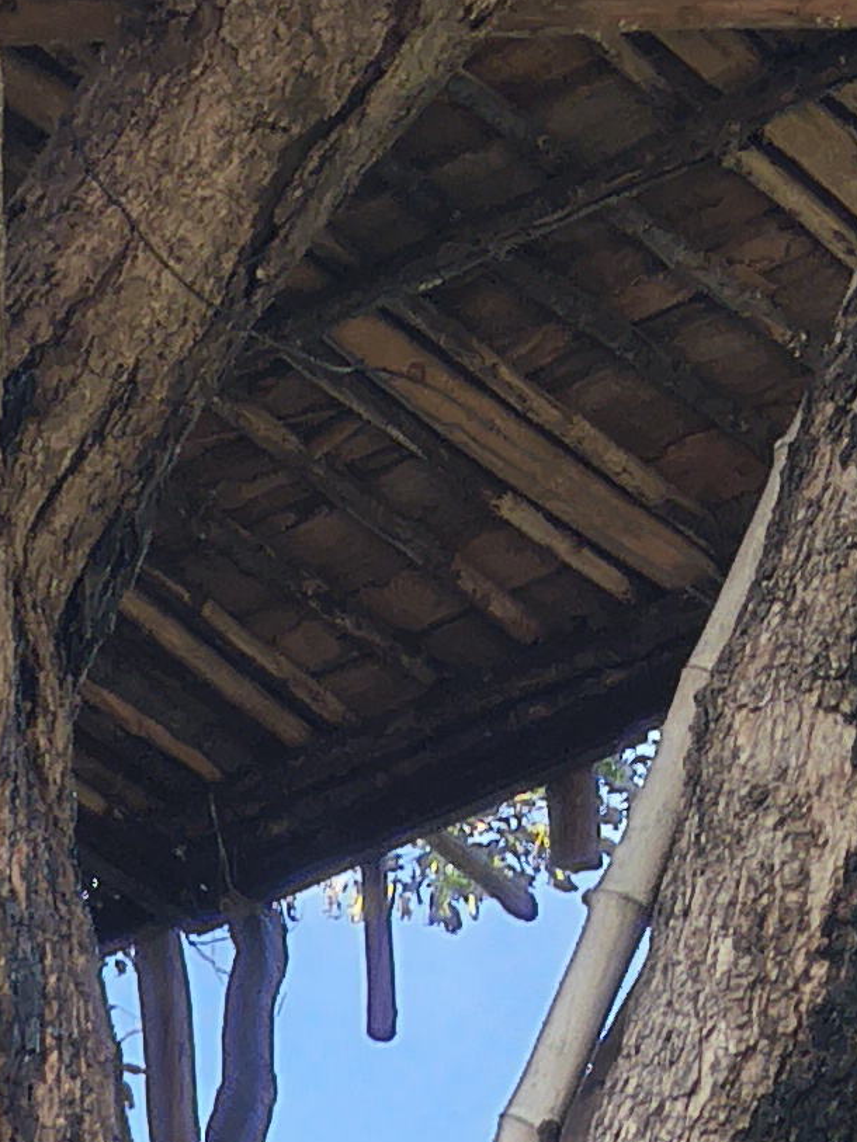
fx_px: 8316
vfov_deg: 7.7
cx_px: -326
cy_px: -478
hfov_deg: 5.9
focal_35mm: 252
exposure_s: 1/187
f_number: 1.85
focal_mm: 7.1
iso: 100
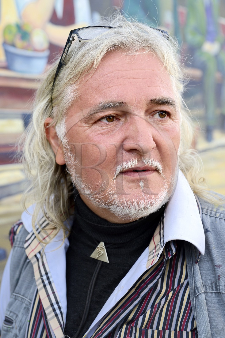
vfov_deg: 32.4
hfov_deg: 21.9
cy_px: 169
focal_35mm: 62
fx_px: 581
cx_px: 112
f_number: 5.6
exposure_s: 1/200
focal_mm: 62
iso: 200
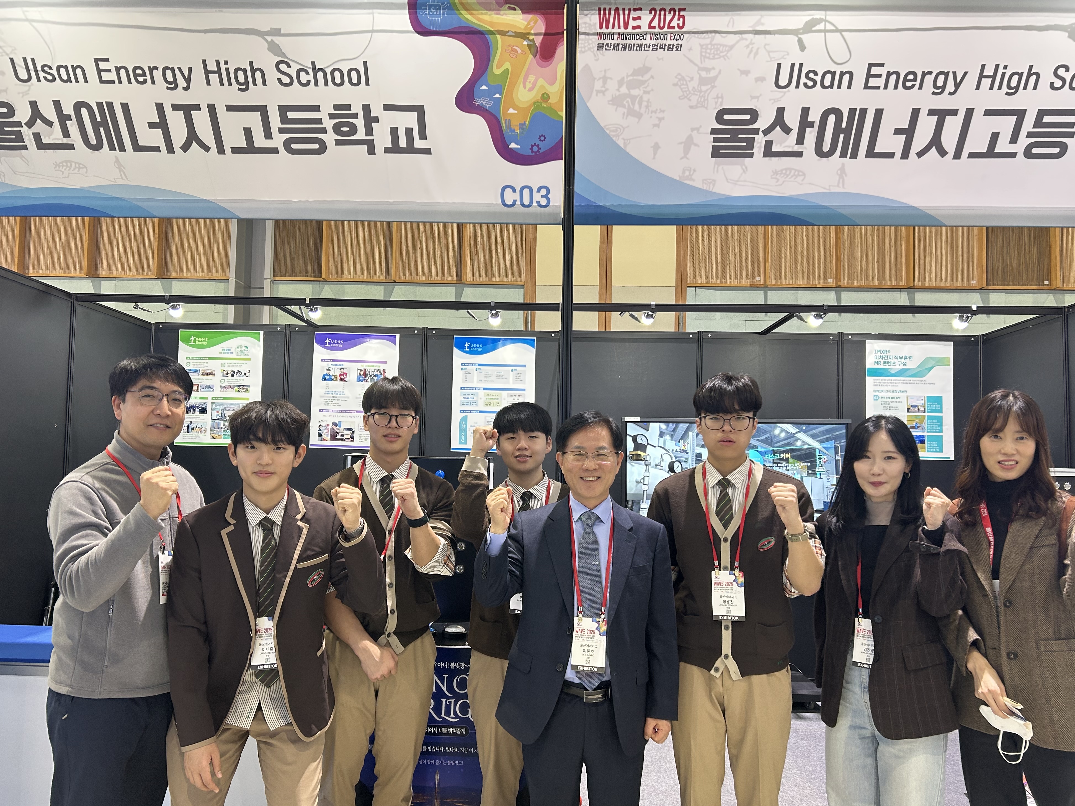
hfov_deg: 65.3
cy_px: 416
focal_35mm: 27
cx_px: 549
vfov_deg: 51.3
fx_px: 838
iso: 100
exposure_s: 1/60
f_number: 1.5
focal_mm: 5.7
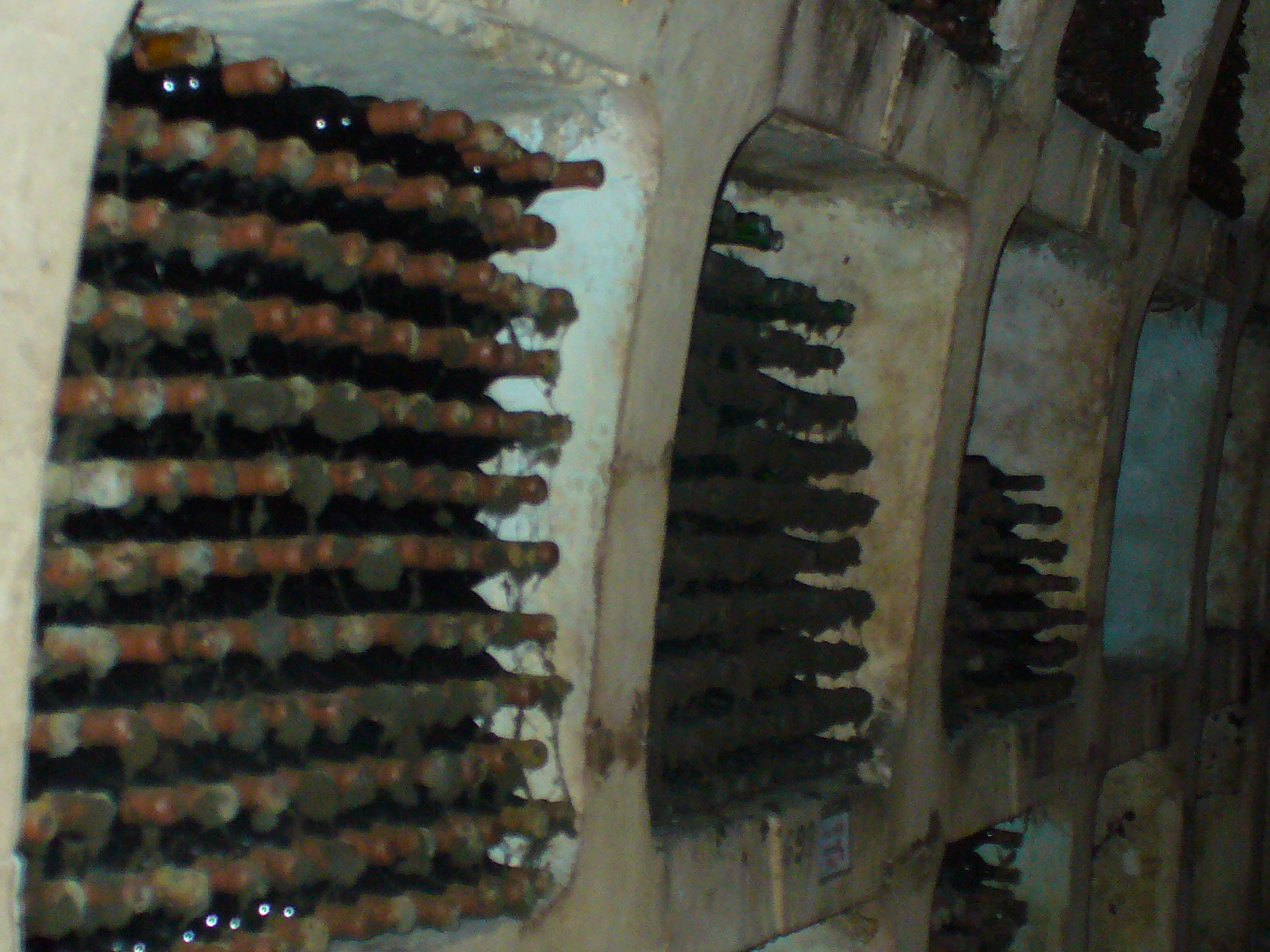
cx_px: 544
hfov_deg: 30.2
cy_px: 600
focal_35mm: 64
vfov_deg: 22.9
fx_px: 2348
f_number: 2.8
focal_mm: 6.1
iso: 200
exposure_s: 1/30
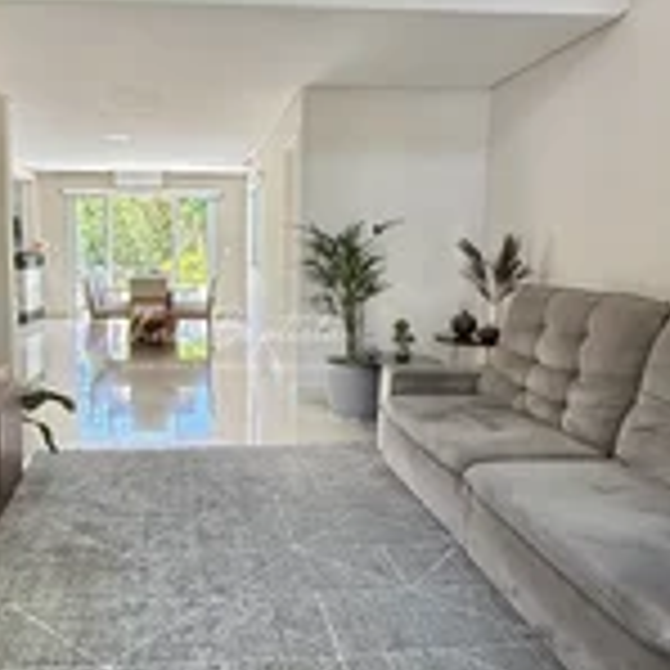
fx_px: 701
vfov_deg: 51.1
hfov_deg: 50.3
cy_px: 337
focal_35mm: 32
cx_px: 229
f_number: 2.2
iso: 125
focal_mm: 2.22
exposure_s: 1/120
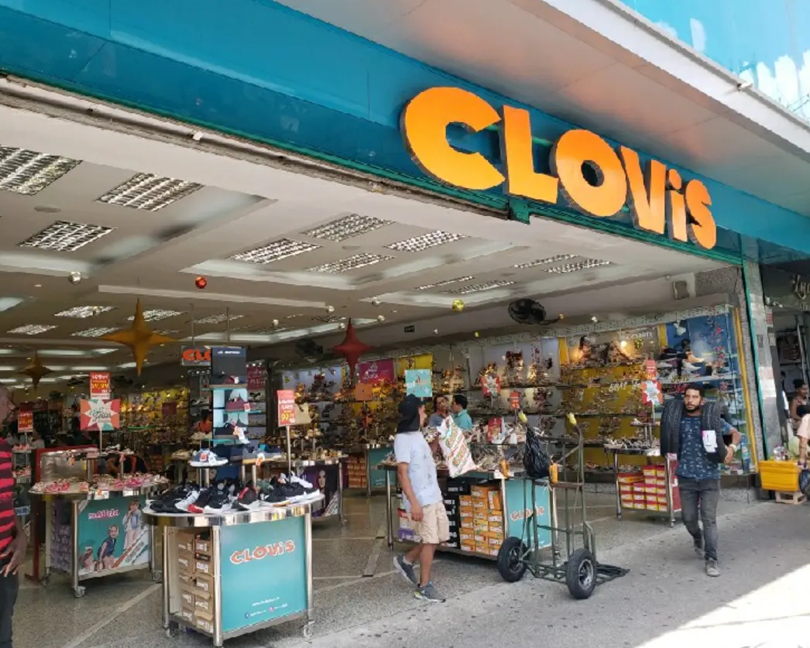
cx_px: 379
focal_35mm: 28
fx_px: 671
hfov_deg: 62.1
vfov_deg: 51.5
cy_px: 334
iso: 50
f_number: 2.4
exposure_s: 1/244
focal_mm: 4.3
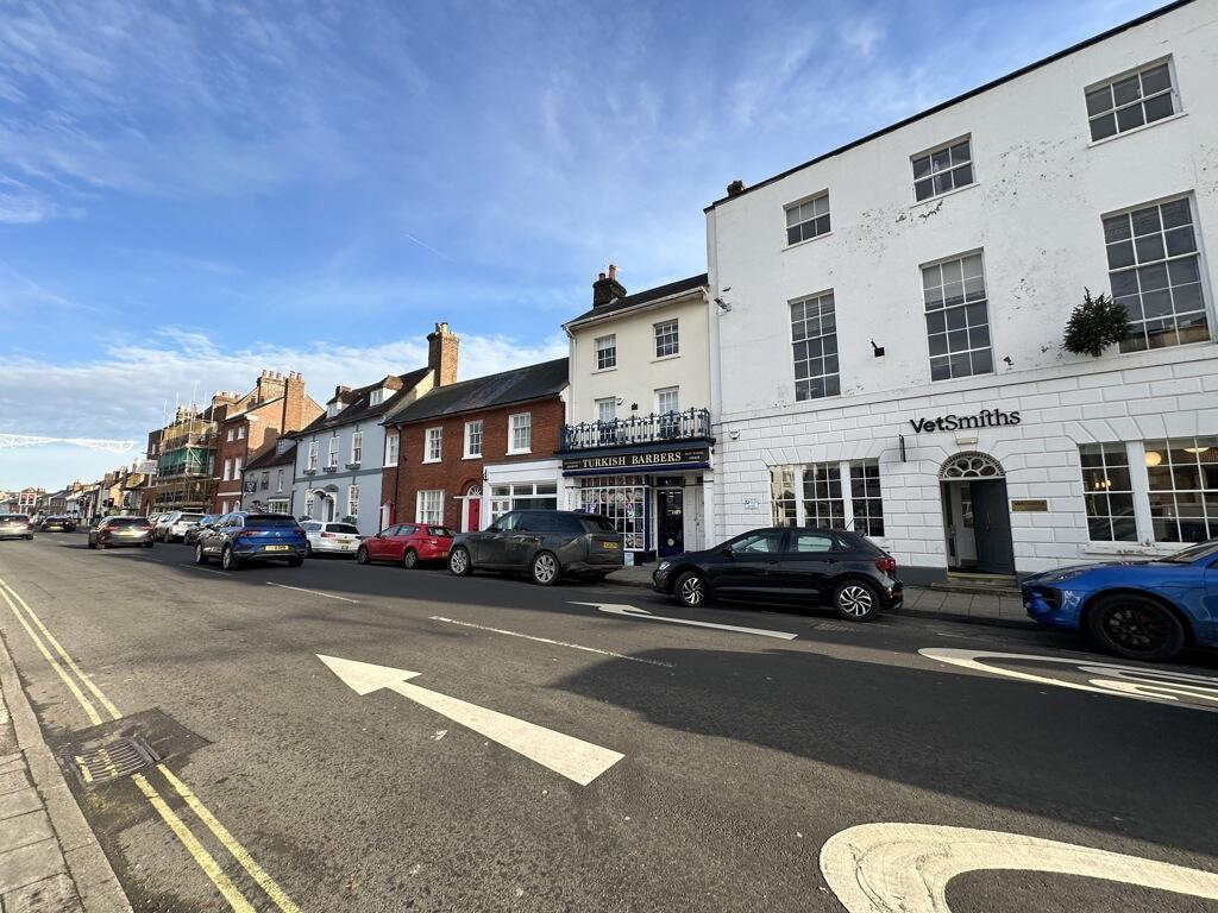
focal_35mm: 14
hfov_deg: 102.1
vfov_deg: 85.7
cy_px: 456
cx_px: 609
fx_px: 493
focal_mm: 2.22
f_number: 2.2
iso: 40
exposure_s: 1/790
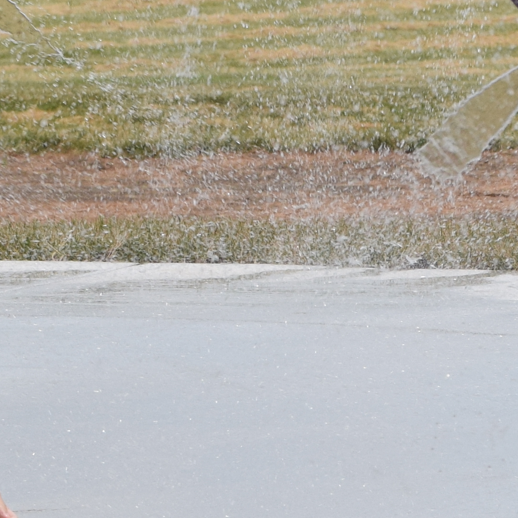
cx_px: 526
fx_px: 8928
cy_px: 247
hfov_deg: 3.3
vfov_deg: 3.3
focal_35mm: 527
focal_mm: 75
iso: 400
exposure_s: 1/1250
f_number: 9
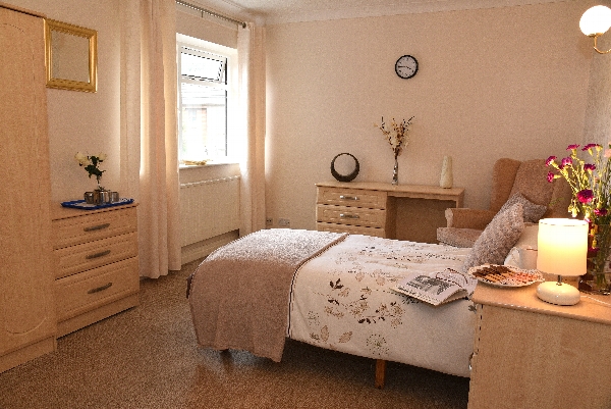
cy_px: 204
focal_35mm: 30
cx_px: 306
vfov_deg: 43.7
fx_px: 510
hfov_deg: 61.9
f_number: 7.1
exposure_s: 1/25
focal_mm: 30
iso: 800
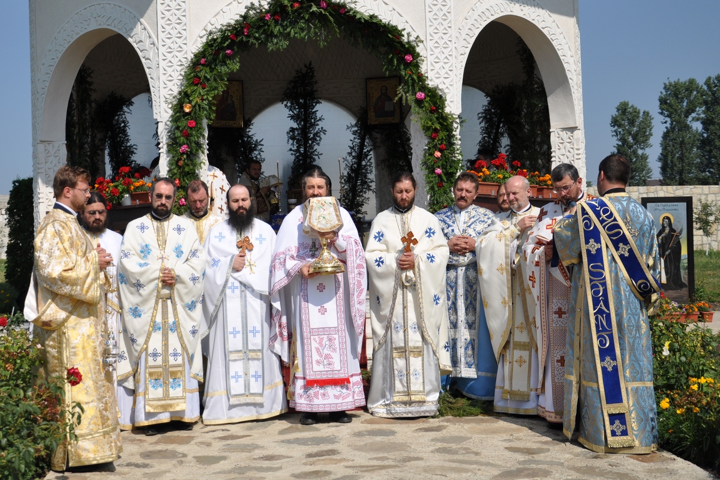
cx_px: 360
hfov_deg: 43.6
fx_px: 900
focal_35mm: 45
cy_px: 240
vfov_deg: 29.9
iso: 200
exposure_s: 1/2500
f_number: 25
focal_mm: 30
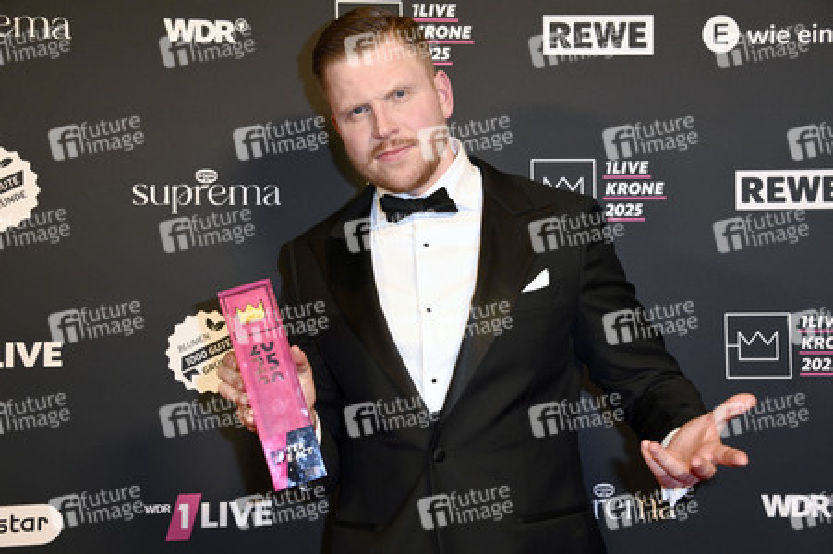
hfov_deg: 34.5
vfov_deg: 23.3
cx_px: 416
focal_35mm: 58
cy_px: 277
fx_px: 1341
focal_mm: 58
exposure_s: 1/200
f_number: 5
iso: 1600
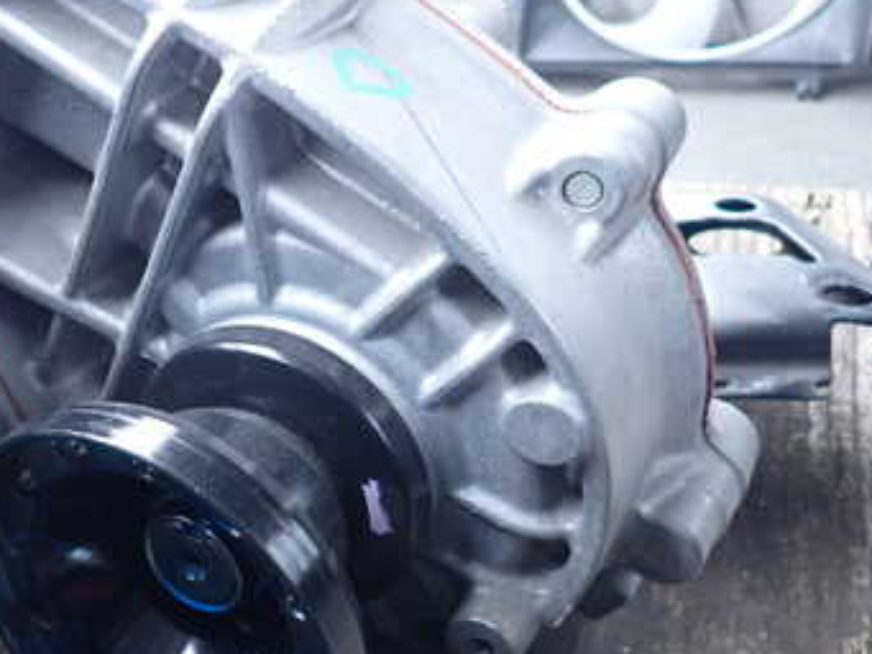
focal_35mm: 44
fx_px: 1109
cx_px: 123
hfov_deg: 40.4
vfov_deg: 32.9
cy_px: 317
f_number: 2
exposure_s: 1/125
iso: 200
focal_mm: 4.5
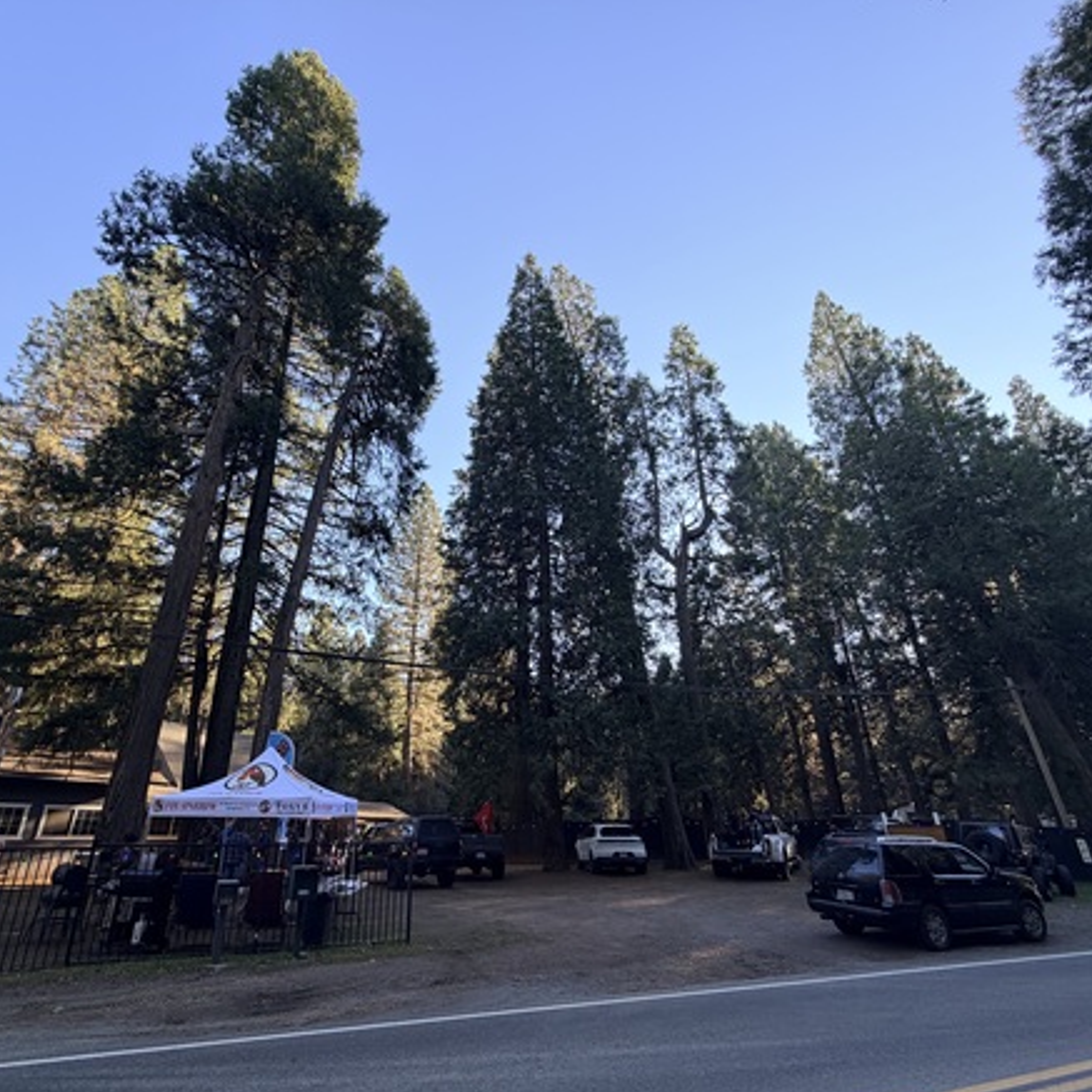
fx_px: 607
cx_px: 482
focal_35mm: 17
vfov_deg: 84.0
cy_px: 557
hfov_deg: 83.6
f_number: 2.2
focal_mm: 2.22
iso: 40
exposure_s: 1/233
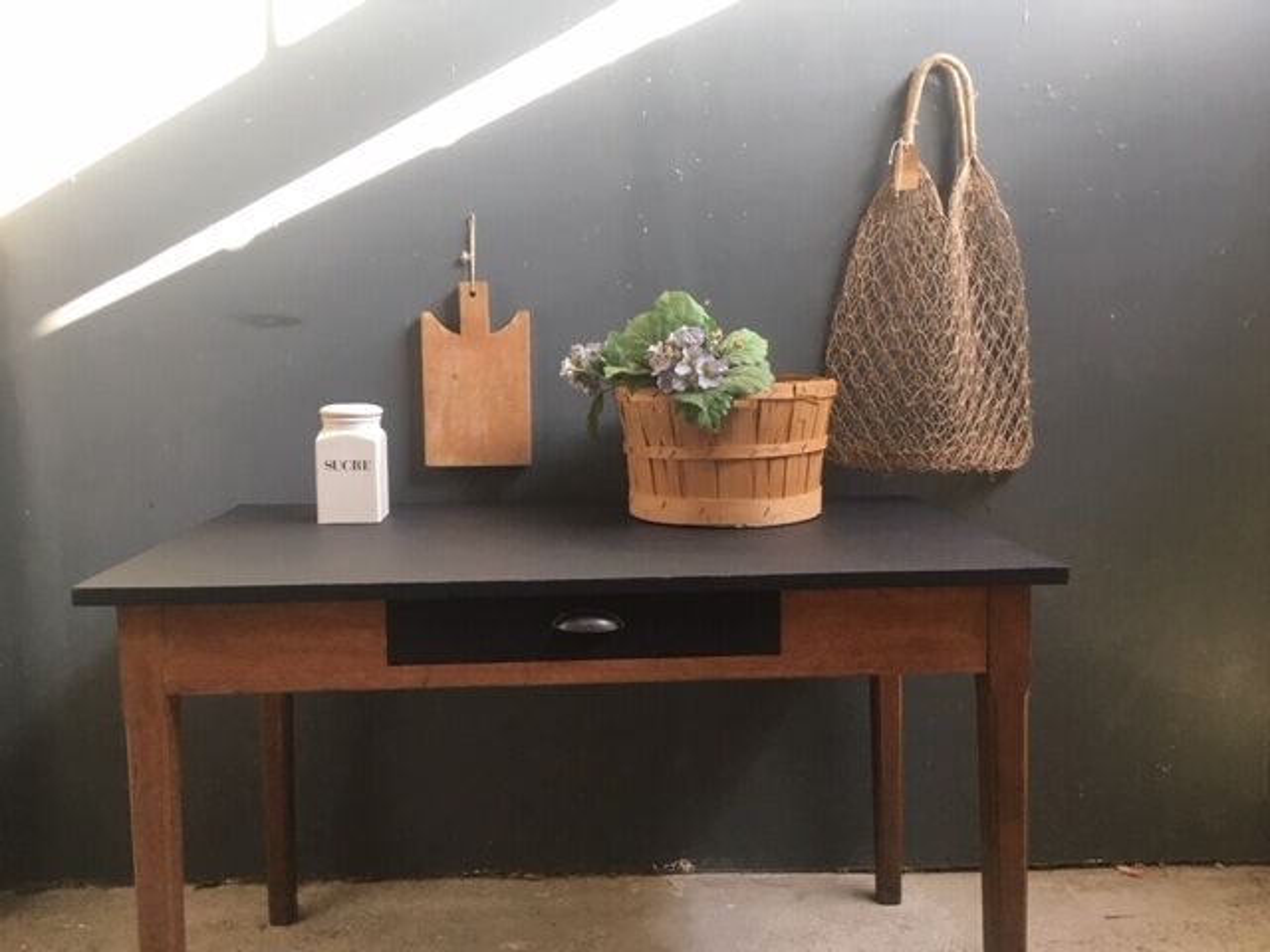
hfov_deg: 61.7
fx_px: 1064
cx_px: 635
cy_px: 476
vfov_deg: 48.2
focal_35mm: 29
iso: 64
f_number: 2.2
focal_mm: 4.15
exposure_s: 1/33
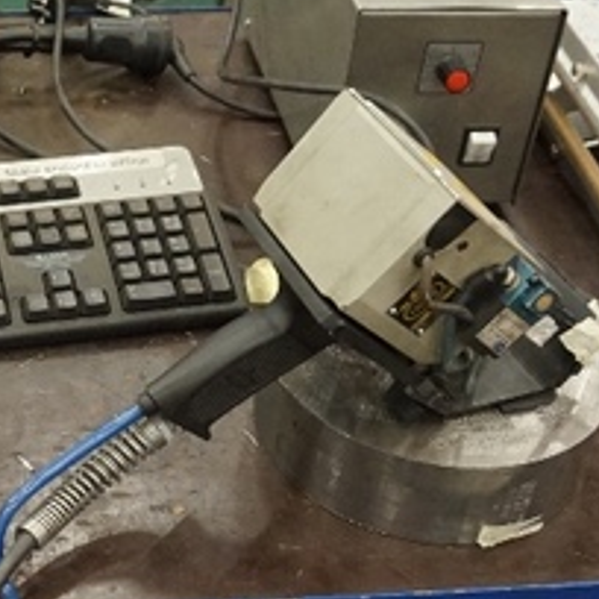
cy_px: 329
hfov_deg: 23.3
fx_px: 1410
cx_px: 47
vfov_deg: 24.0
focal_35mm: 72
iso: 3200
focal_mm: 16
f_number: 3.5
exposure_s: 1/100
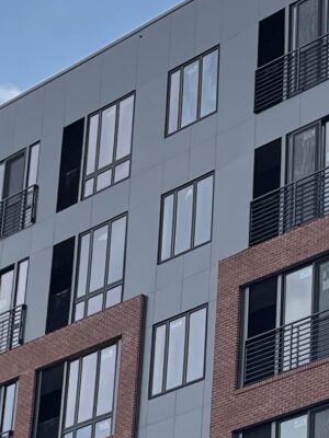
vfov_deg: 14.7
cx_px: 439
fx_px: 1685
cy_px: 371
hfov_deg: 10.9
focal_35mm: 133
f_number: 1.6
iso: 32
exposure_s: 1/6494
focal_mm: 4.2
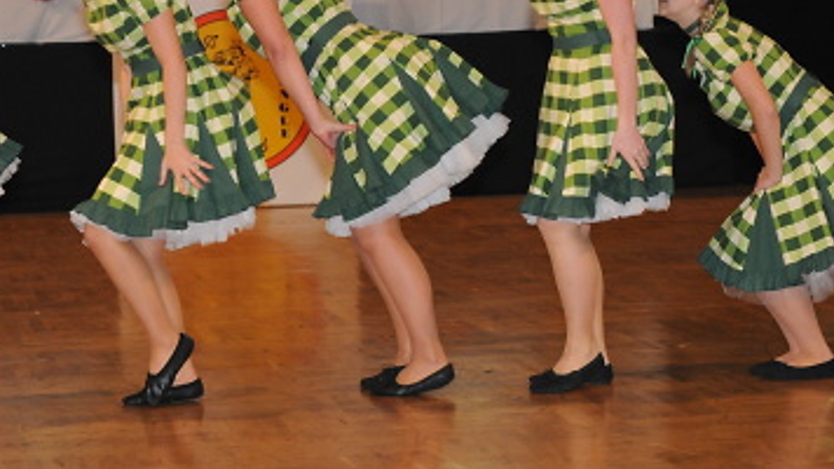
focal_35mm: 123
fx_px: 2719
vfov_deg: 9.8
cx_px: 398
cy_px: 121
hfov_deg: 17.4
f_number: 3.5
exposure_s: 1/160
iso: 1600
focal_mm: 62
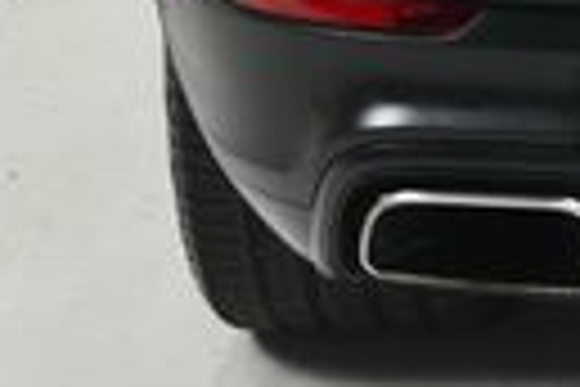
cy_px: -472
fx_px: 4076
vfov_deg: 5.3
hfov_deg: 7.8
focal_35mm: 253
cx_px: 1173
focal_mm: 34
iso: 100
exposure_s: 1/160
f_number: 11
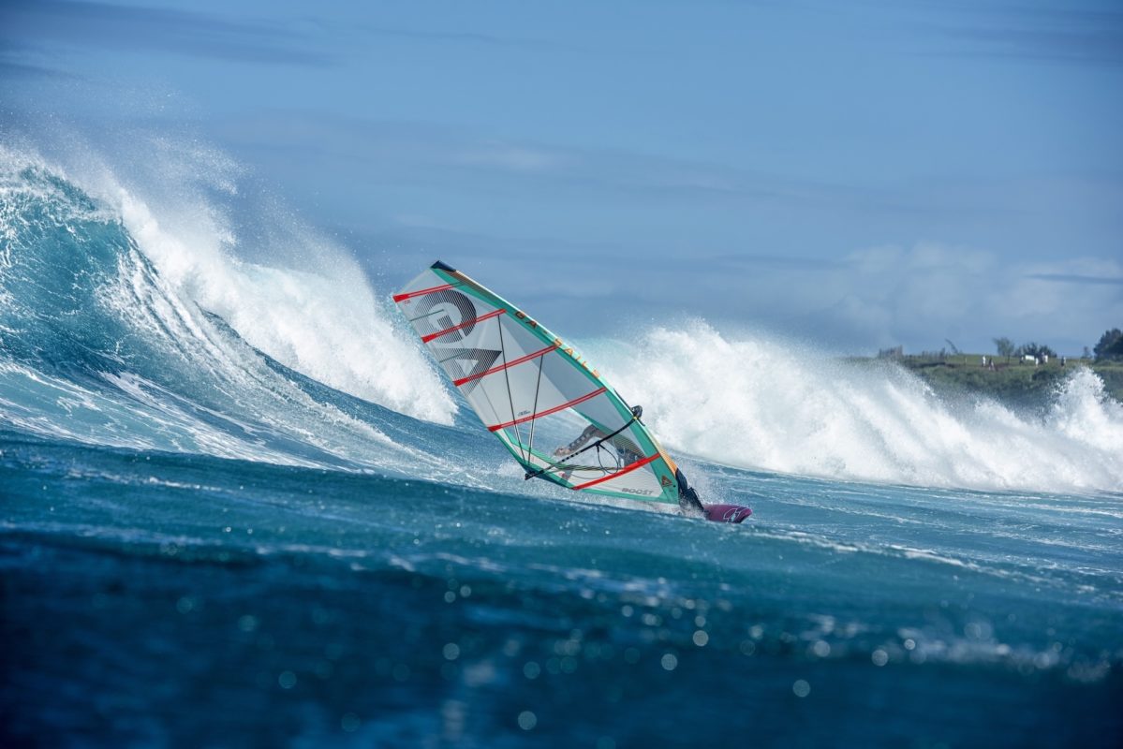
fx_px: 4524
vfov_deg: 9.5
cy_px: 374
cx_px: 562
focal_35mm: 145
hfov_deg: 14.2
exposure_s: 1/1250
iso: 125
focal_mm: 145
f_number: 6.3
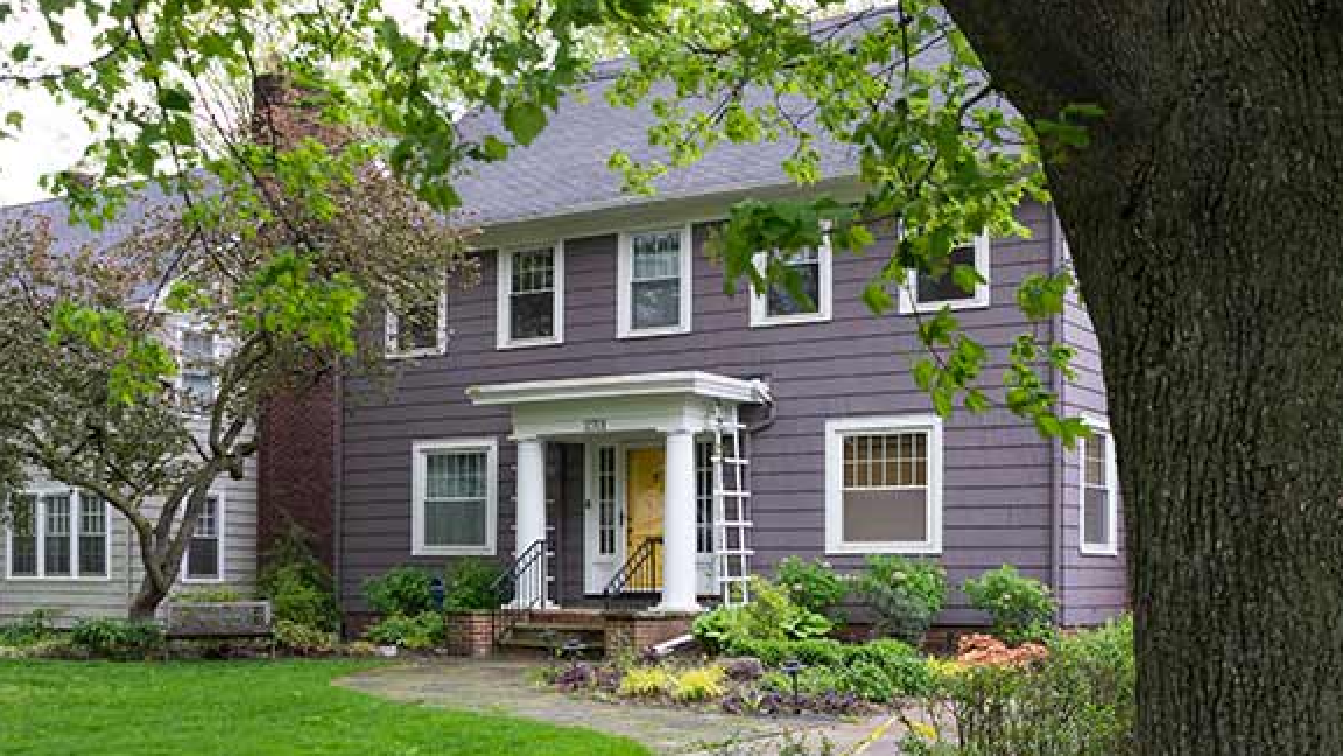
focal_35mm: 38
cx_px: 672
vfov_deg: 31.2
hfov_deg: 52.8
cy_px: 372
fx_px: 1353
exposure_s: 1/250
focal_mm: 24
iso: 400
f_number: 6.3
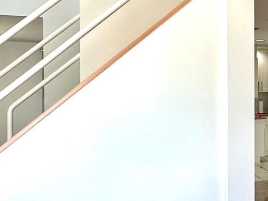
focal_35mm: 58
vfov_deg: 25.2
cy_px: 92
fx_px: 449
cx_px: 269
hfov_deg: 30.8
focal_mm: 2.22
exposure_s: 1/120
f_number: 2.2
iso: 64
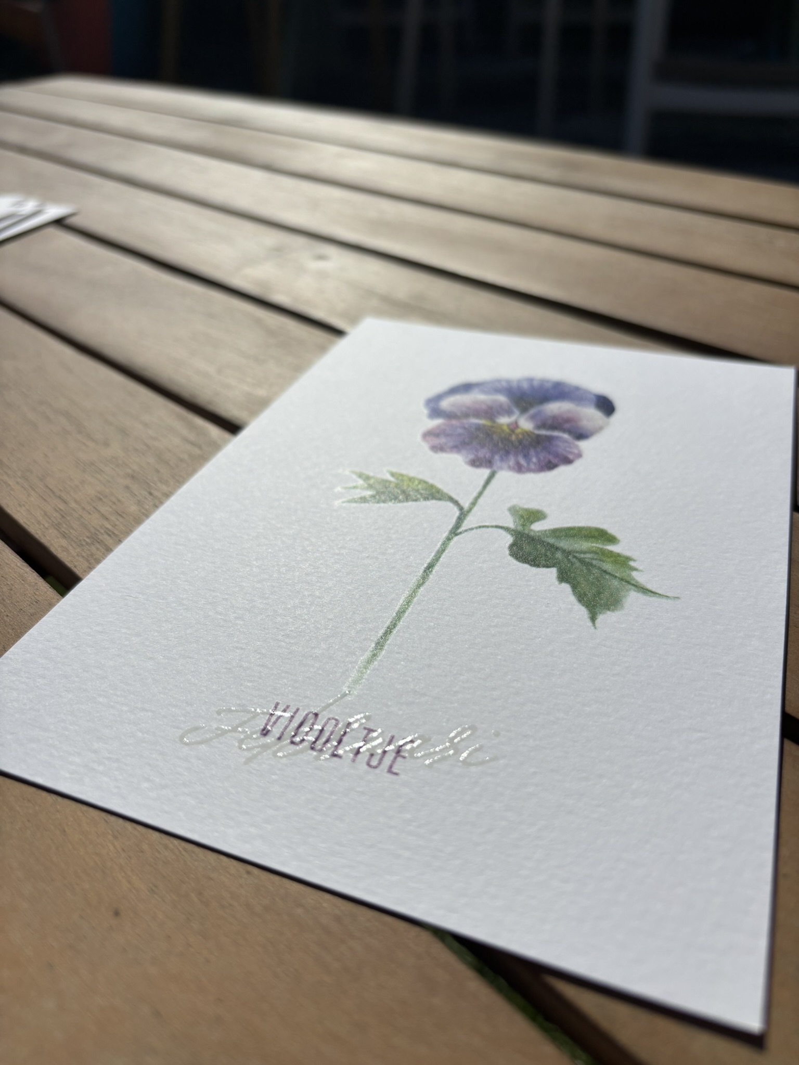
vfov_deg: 67.3
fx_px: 800
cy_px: 532
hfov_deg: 53.1
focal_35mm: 26
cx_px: 400
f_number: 1.6
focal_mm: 5.96
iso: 50
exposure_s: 1/18868
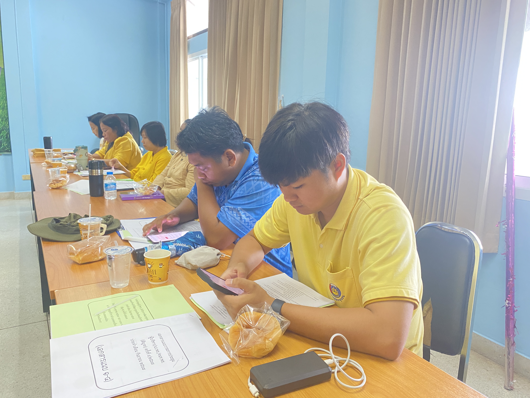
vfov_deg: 53.1
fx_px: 398
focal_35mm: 26
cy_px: 199
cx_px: 265
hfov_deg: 67.3
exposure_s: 1/50
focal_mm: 4.25
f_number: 1.8
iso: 320
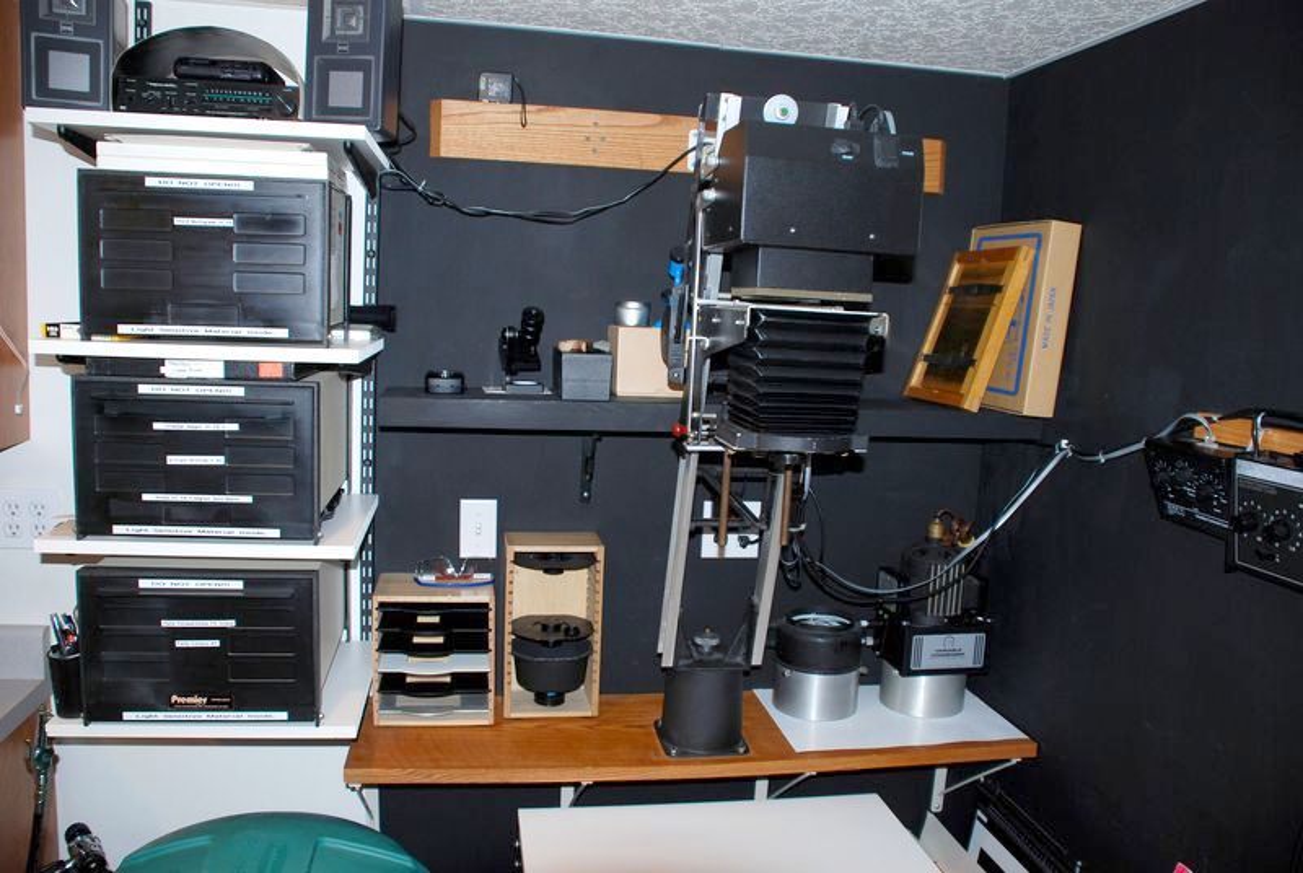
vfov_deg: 43.7
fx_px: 1087
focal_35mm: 30
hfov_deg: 61.9
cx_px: 652
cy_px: 436
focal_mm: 20
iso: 160
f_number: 3.8
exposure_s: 1/60
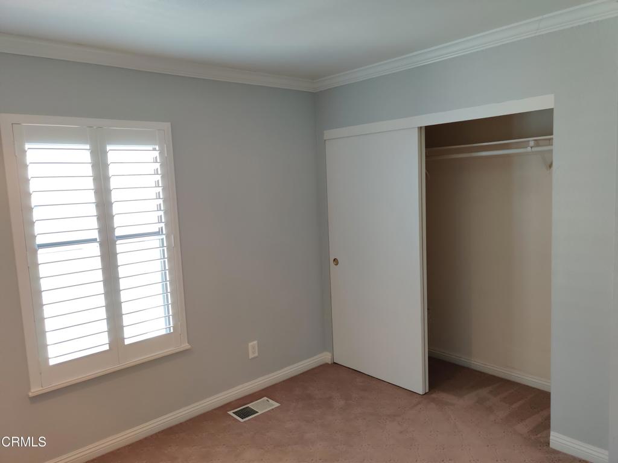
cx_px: 309
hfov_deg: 65.3
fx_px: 482
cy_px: 232
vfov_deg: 51.4
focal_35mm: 27
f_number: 1.65
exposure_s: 1/40
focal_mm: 4.75
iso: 160
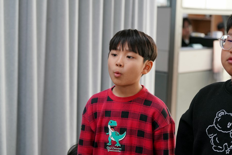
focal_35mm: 70
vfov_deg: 19.5
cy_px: 78
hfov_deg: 28.8
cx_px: 116
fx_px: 451
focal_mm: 70
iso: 1600
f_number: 4
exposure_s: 1/160
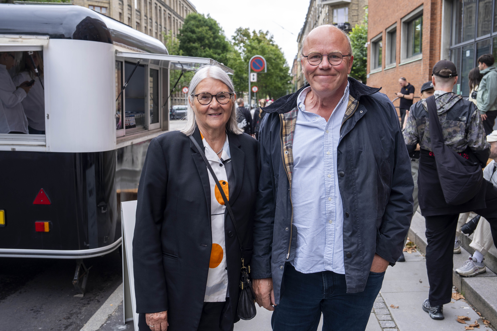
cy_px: 166
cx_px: 248
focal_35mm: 34
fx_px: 469
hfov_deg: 55.8
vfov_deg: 38.9
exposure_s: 1/200
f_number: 5.6
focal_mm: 34
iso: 250
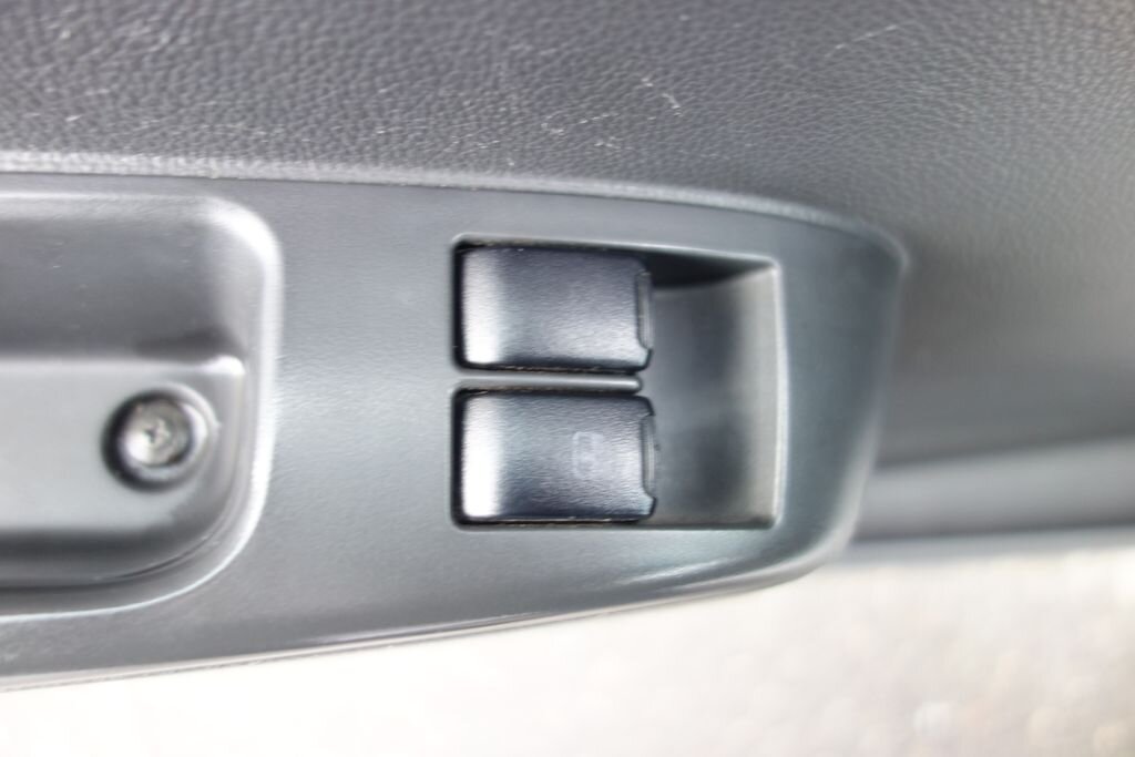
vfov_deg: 46.4
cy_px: 378
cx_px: 568
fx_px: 883
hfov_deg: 65.5
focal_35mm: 28
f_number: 1.8
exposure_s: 1/30
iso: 250
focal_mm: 10.4
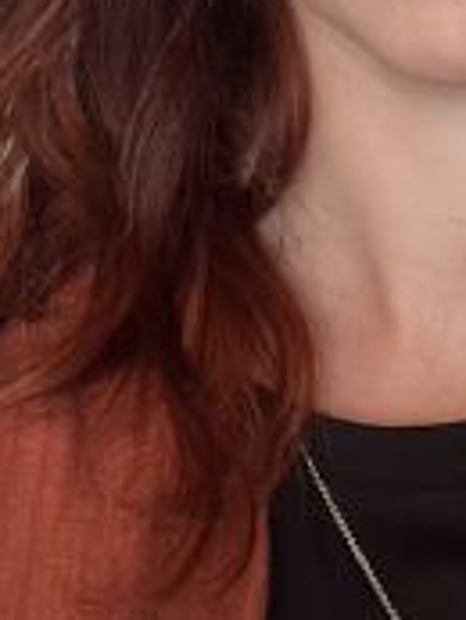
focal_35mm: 104
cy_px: -179
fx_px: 1864
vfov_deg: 17.7
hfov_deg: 14.1
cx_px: 452
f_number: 2.2
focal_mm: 2.71
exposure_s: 1/49
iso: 125
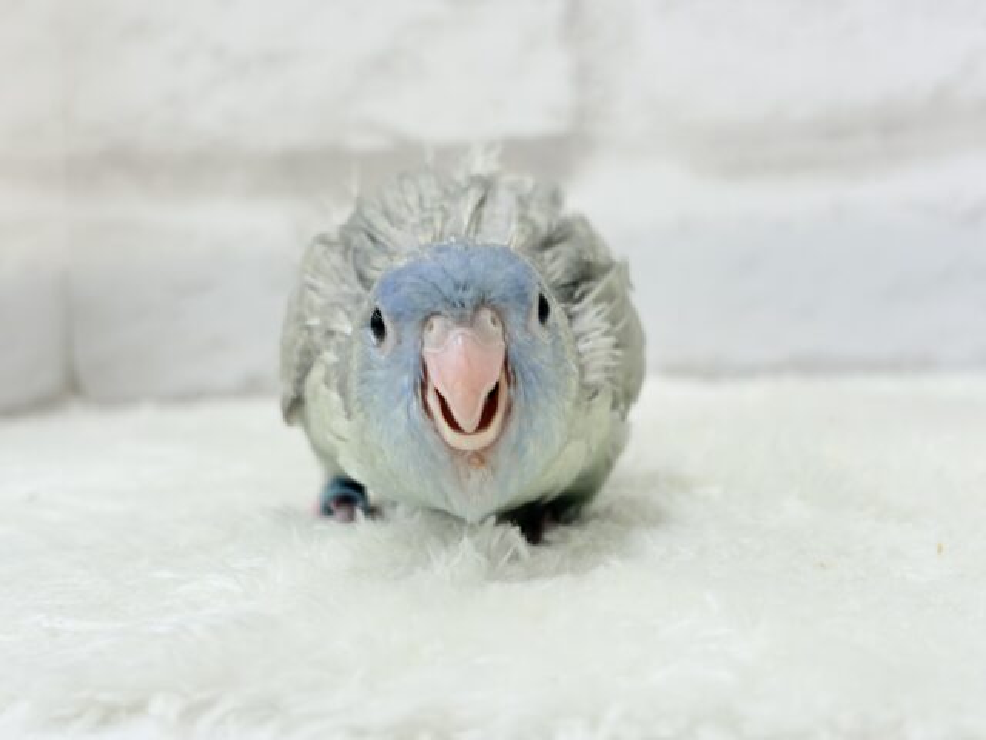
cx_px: 493
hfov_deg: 36.8
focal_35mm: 52
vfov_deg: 28.0
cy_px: 370
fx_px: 1481
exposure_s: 1/50
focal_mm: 5.96
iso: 40
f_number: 1.6
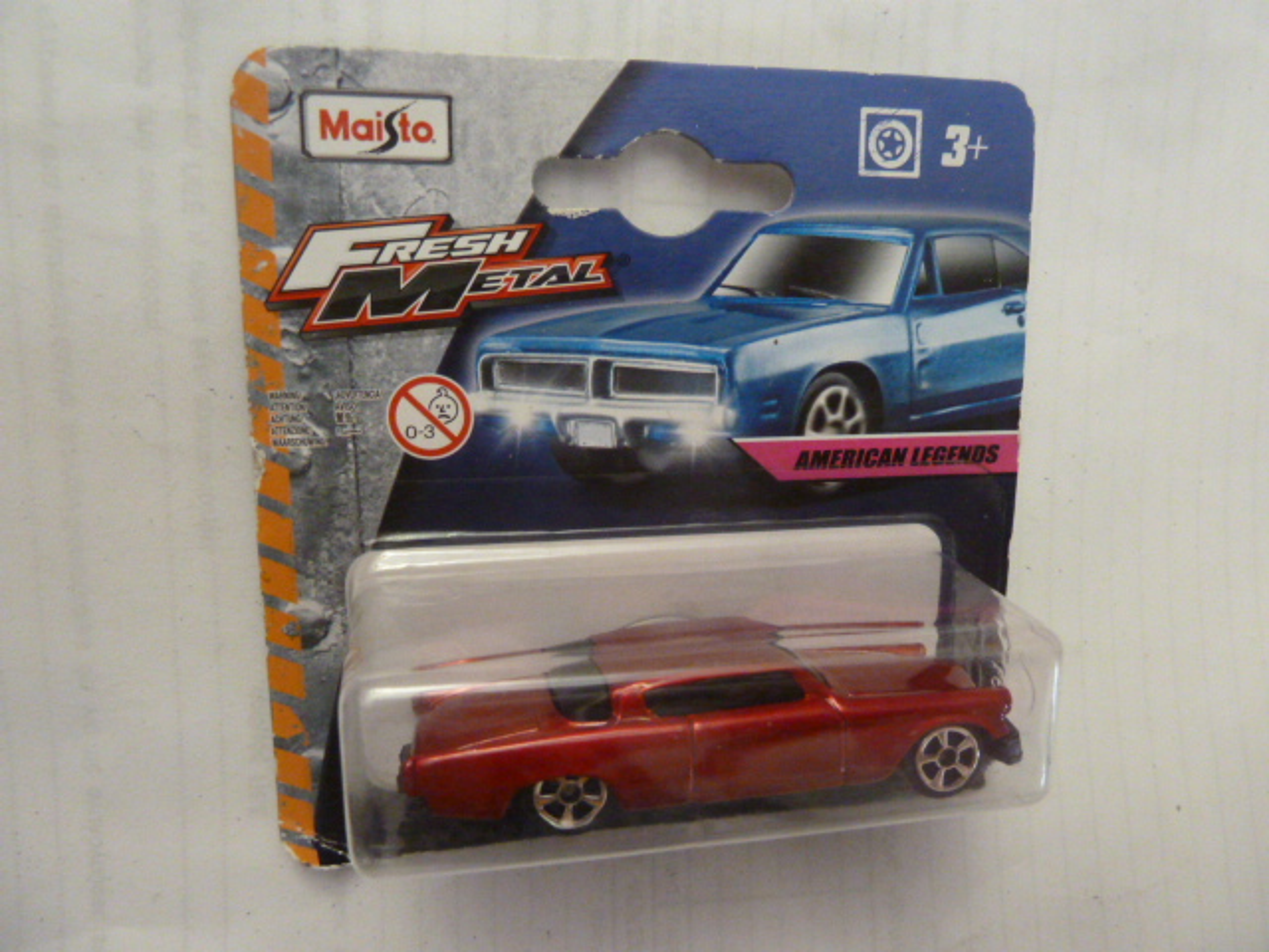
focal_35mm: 25
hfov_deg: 69.4
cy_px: 476
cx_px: 634
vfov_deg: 54.9
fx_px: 916
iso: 800
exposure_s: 1/60
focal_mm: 4.1
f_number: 3.3
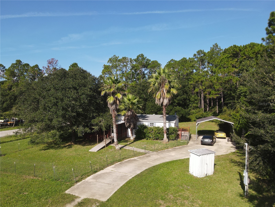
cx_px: 138
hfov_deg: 71.6
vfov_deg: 56.8
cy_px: 104
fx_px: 191
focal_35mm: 24
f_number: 2.8
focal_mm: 4.5
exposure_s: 1/640
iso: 100
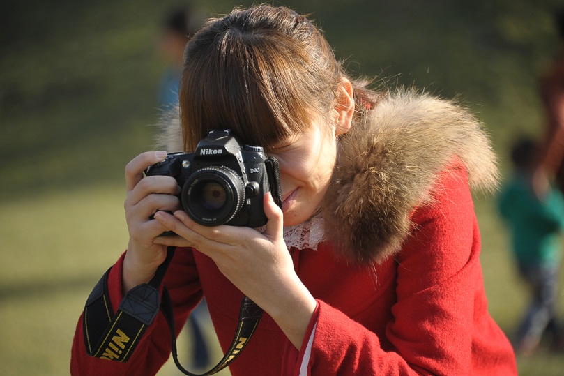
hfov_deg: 6.9
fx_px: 4699
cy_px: 188
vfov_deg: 4.6
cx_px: 282
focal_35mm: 300
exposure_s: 1/800
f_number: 5.6
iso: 500
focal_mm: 300
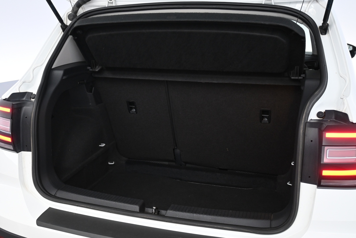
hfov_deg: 52.2
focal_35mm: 37
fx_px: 363
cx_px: 178
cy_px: 119
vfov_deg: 36.2
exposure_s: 1/40
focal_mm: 24.5
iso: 1100
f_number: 4.2
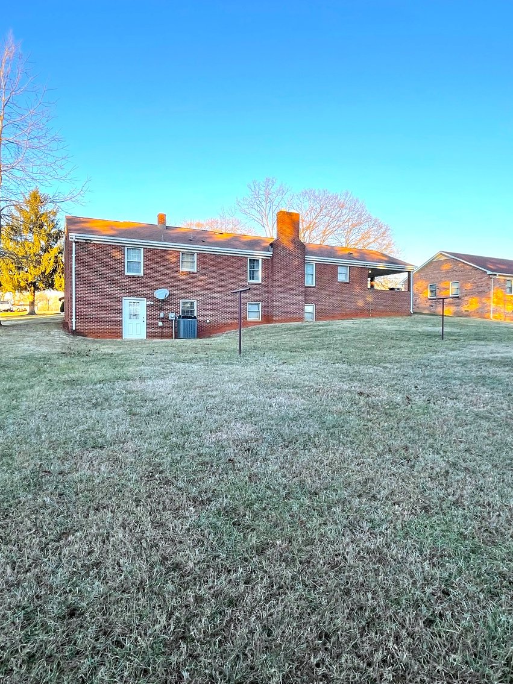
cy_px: 342
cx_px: 256
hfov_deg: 63.4
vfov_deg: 79.0
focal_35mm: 21
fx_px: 415
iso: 25
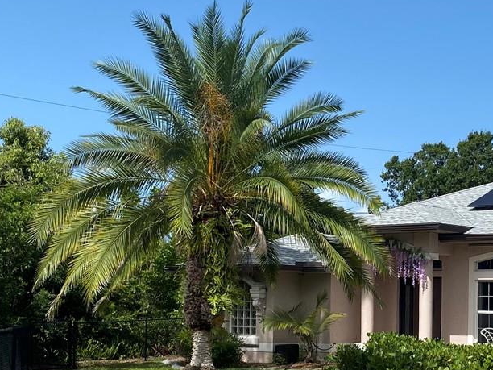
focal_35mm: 68
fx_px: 968
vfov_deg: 21.5
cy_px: 266
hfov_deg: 27.8
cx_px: 414
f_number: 1.8
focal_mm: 4.25
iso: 32
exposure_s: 1/3731
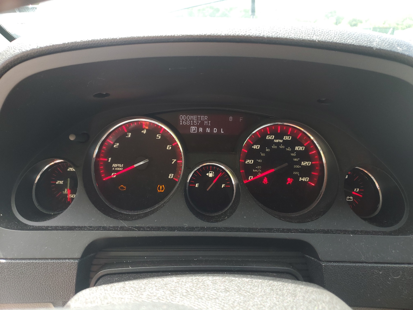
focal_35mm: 26
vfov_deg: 53.1
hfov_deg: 67.3
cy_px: 155
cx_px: 206
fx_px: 310
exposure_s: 1/152
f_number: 1.5
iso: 50
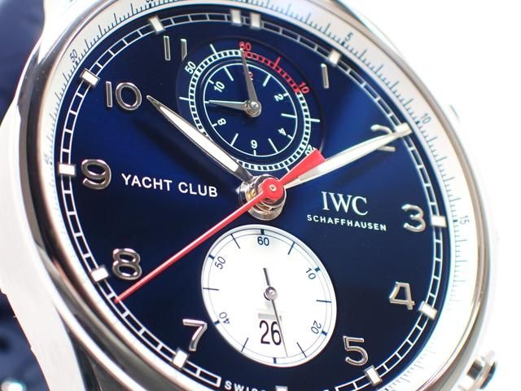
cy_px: 196
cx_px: 260
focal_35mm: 100
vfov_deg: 14.8
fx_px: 1505
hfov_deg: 19.6
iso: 250
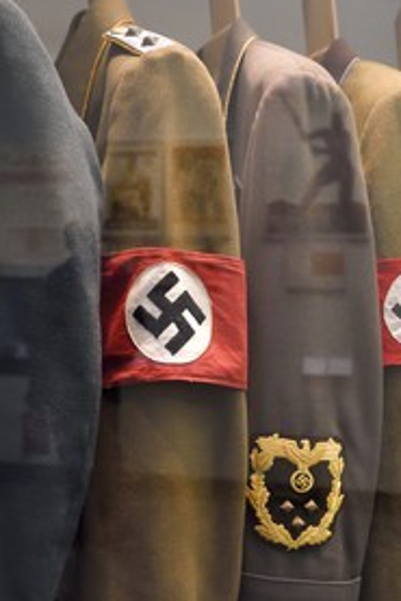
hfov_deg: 29.9
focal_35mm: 44
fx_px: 734
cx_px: 314
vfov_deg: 44.5
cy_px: 302
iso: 6400
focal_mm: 29
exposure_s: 1/30
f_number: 4.5
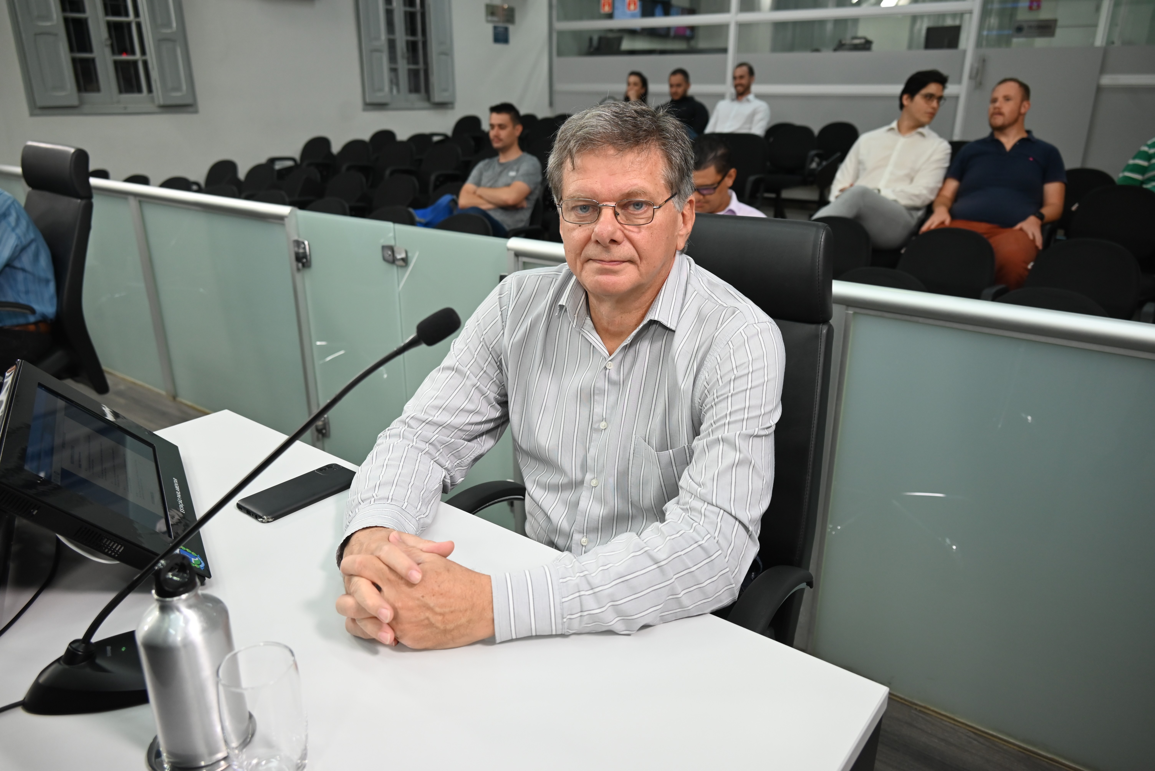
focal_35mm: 26
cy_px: 386
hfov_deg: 69.4
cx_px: 578
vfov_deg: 49.6
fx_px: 834
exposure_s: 1/125
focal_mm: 26
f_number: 4.2
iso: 1000
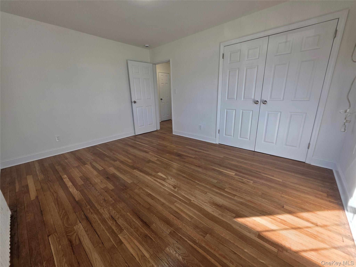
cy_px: 134
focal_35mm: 13
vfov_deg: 89.9
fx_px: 134
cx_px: 178
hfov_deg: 106.2
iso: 64
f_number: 1.9
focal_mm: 2.2
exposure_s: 1/120
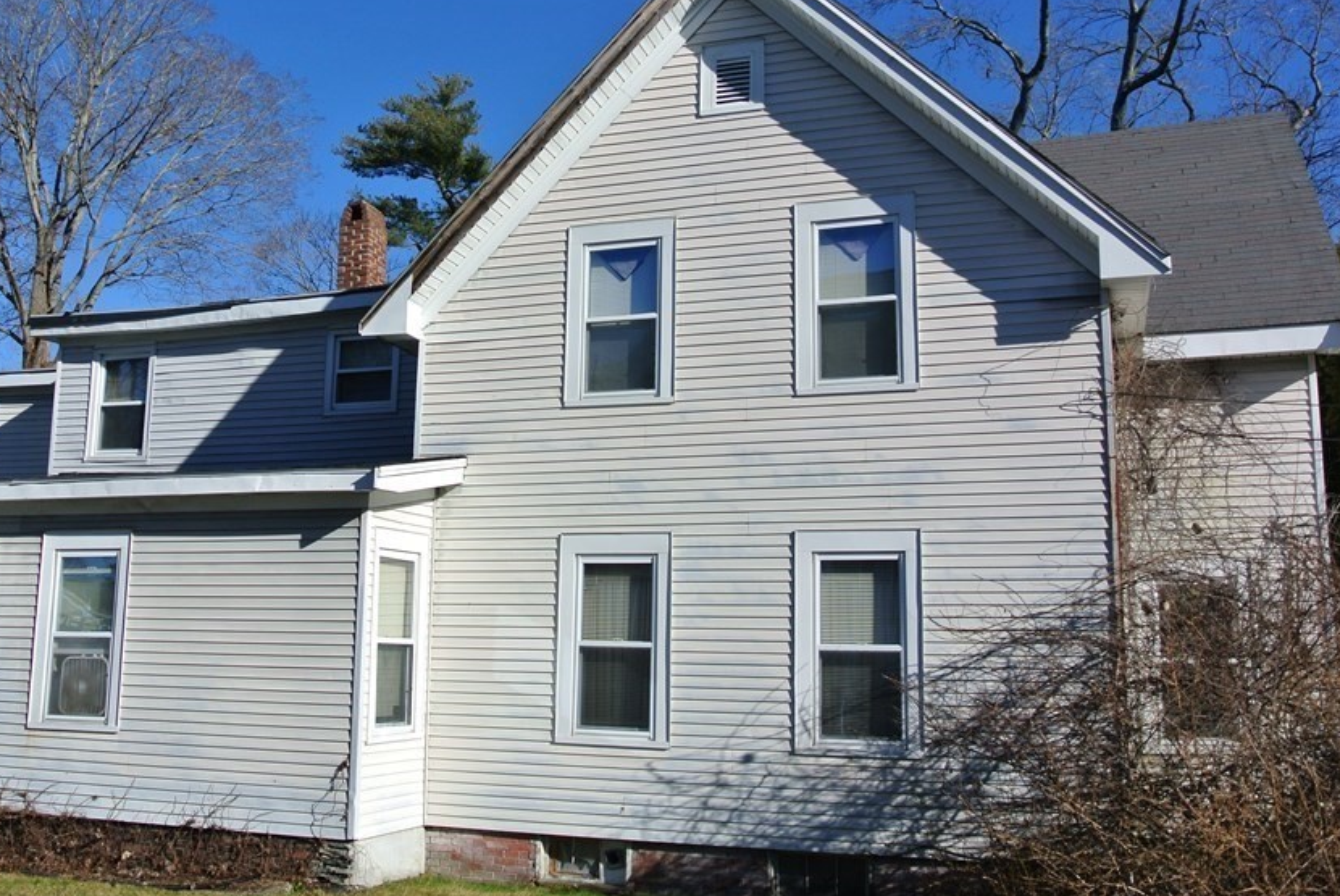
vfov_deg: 36.0
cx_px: 570
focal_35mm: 37
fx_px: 1378
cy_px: 419
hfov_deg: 51.7
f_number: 5
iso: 100
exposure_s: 1/800
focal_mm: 11.4
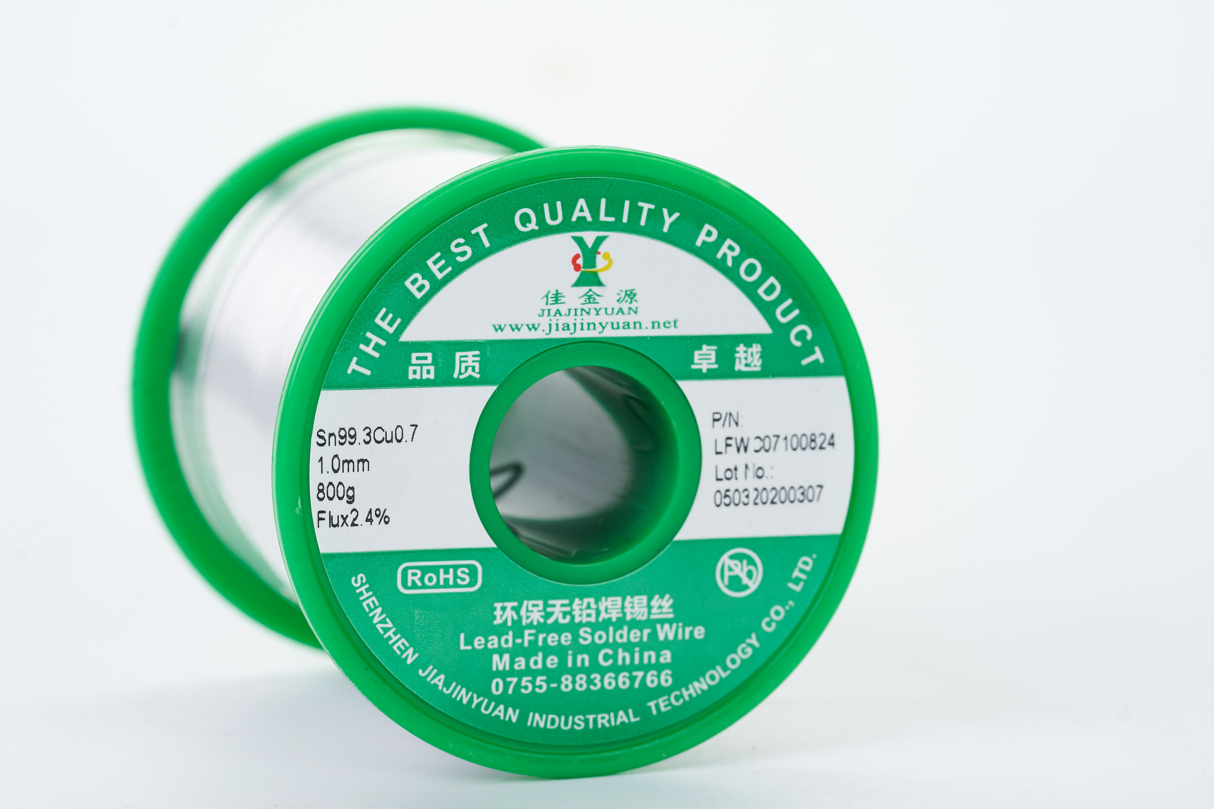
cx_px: 574
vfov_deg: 14.4
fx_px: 3203
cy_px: 397
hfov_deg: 21.5
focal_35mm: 95
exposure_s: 1/125
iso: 200
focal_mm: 90
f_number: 8
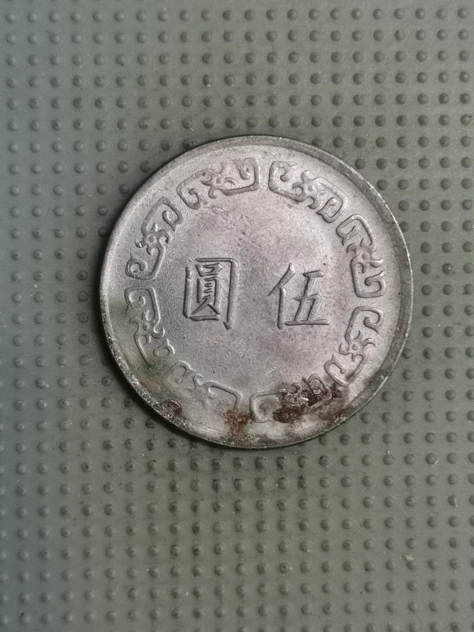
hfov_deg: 28.0
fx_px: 949
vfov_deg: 36.8
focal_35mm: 52
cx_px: 237
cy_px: 316
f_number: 1.8
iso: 320
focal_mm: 4.75
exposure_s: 1/36
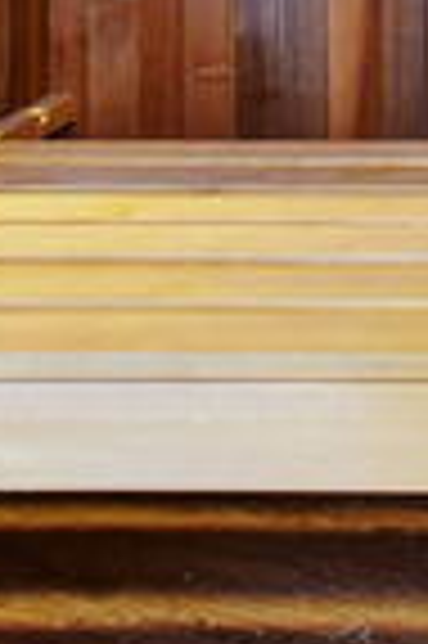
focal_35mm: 63
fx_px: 1126
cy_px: -189
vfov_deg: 27.0
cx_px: 599
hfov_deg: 19.4
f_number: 9
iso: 200
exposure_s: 3
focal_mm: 10
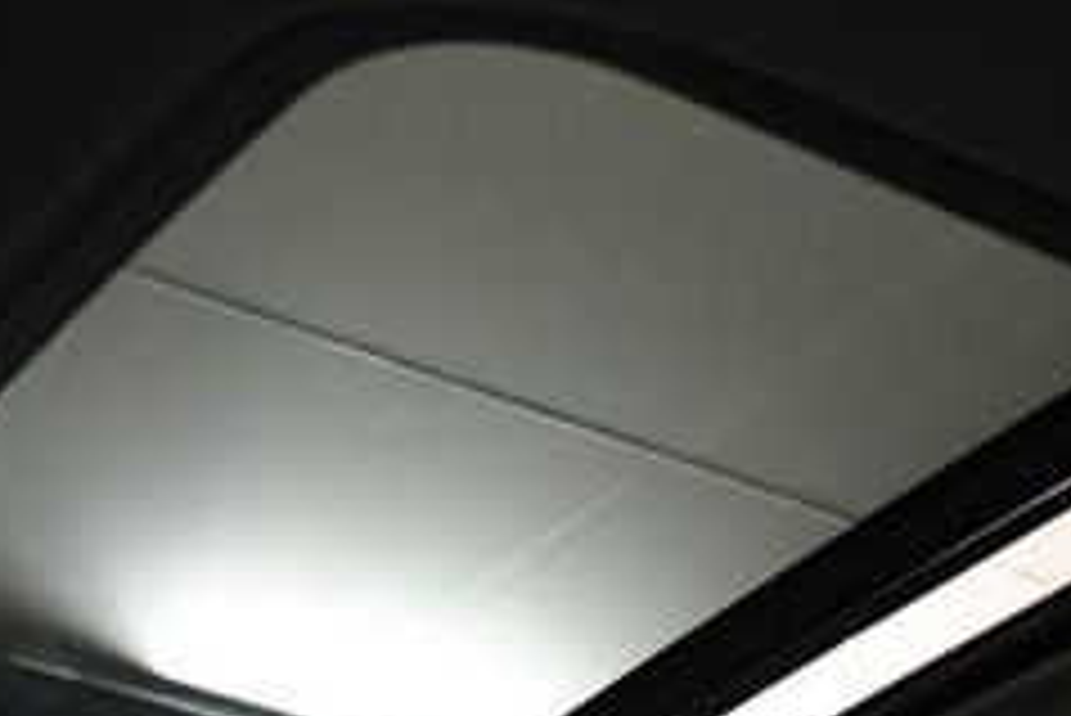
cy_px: 527
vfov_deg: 14.1
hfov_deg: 21.0
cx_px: 549
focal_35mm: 97
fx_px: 2887
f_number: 3.5
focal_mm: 18
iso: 800
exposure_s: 1/160
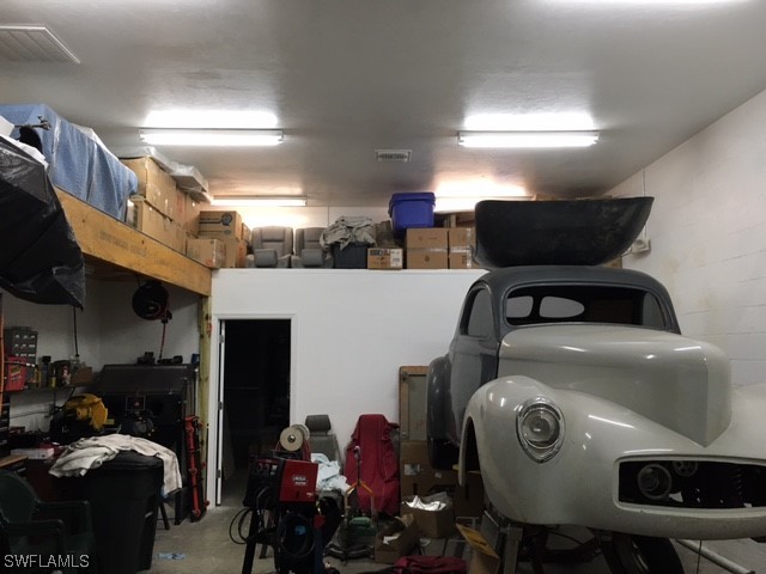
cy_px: 287
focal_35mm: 29
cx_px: 383
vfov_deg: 48.2
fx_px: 642
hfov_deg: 61.7
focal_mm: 4.15
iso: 40
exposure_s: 1/30
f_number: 2.2
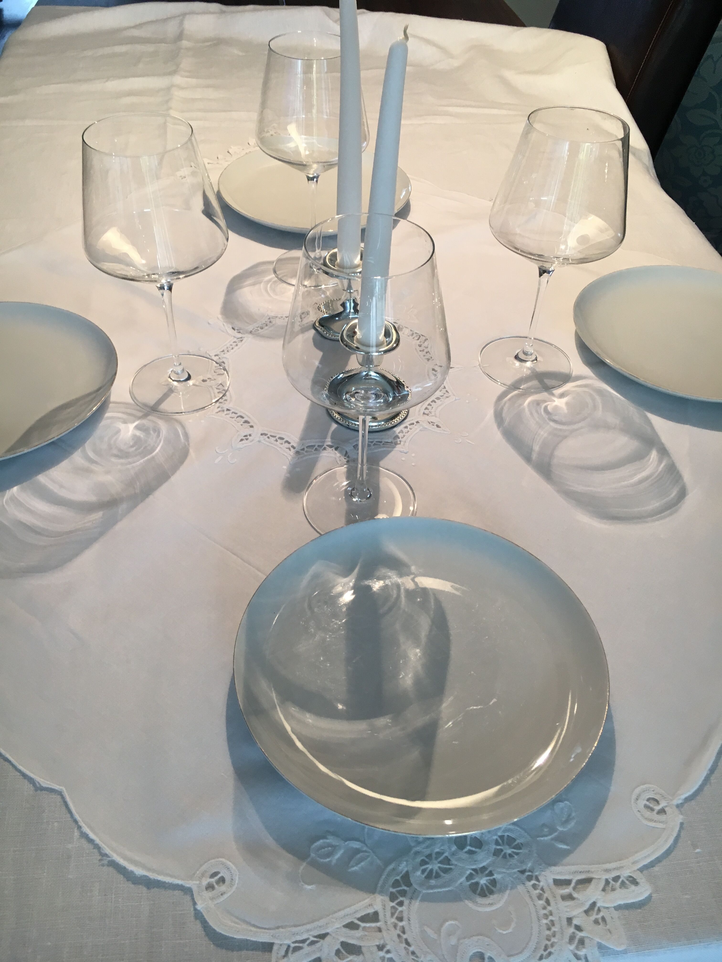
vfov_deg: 61.7
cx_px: 361
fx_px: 806
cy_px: 481
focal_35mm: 29
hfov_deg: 48.2
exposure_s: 1/33
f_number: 2.2
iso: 50
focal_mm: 4.15
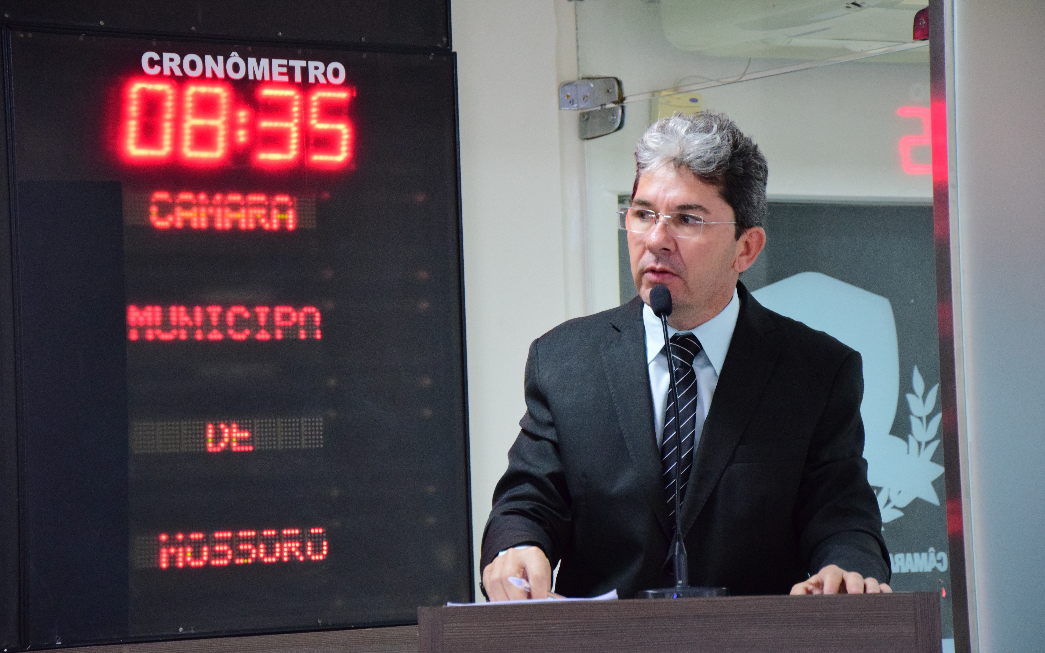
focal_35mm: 138
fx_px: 3930
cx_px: 522
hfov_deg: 15.1
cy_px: 336
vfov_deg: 9.5
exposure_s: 1/80
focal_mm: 90
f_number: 5.6
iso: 2000
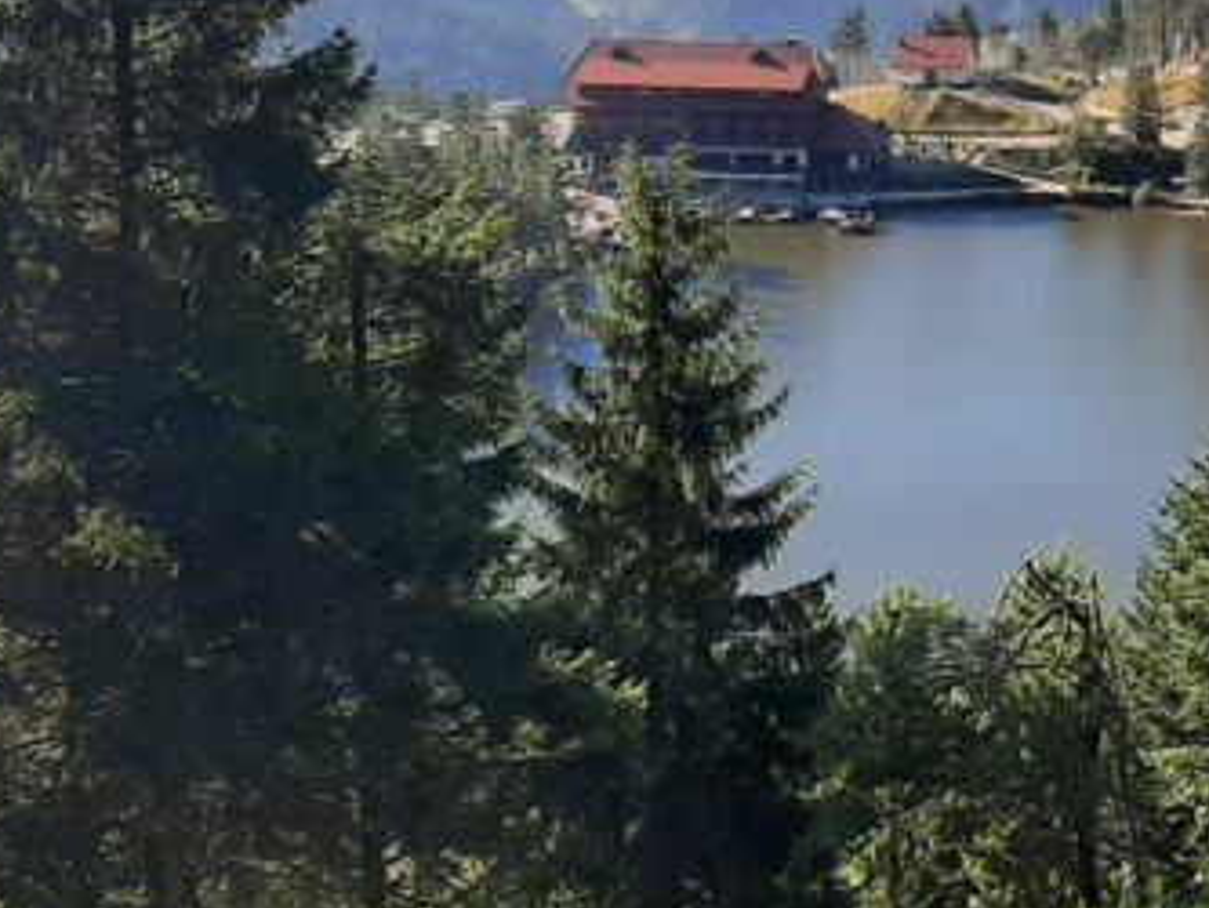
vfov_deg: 18.1
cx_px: 1282
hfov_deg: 23.1
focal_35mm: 80
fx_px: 2795
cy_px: 47
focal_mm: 3.93
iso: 40
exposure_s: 1/2179
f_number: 1.7
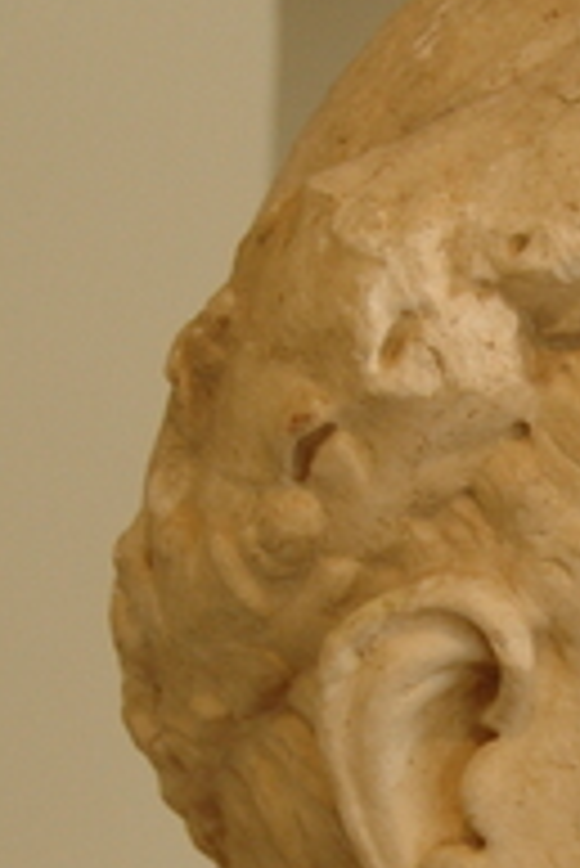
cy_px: 776
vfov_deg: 8.7
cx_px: 823
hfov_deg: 5.8
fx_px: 5693
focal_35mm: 236
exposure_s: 1/100
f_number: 5
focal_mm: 46
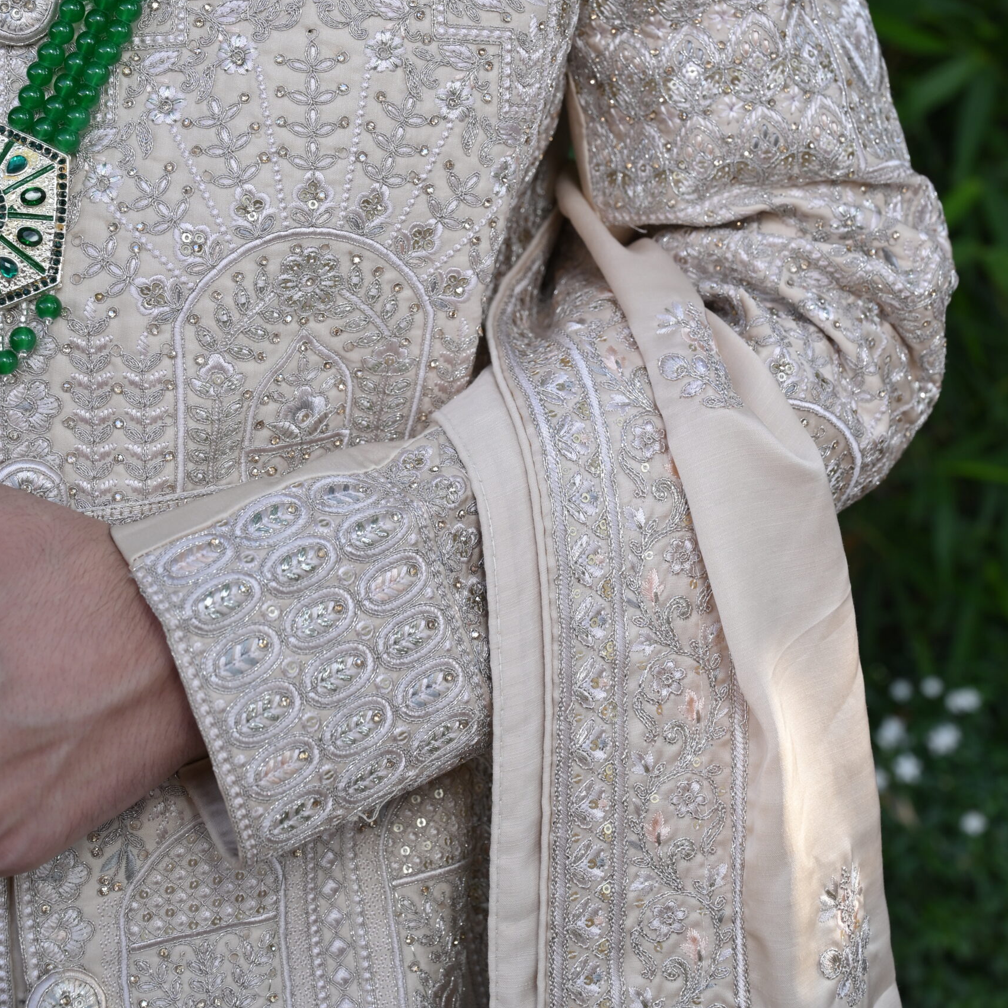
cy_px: 250
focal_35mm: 64
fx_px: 2108
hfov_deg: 26.9
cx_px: 504
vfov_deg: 26.5
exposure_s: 1/200
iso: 400
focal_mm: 50
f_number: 6.3
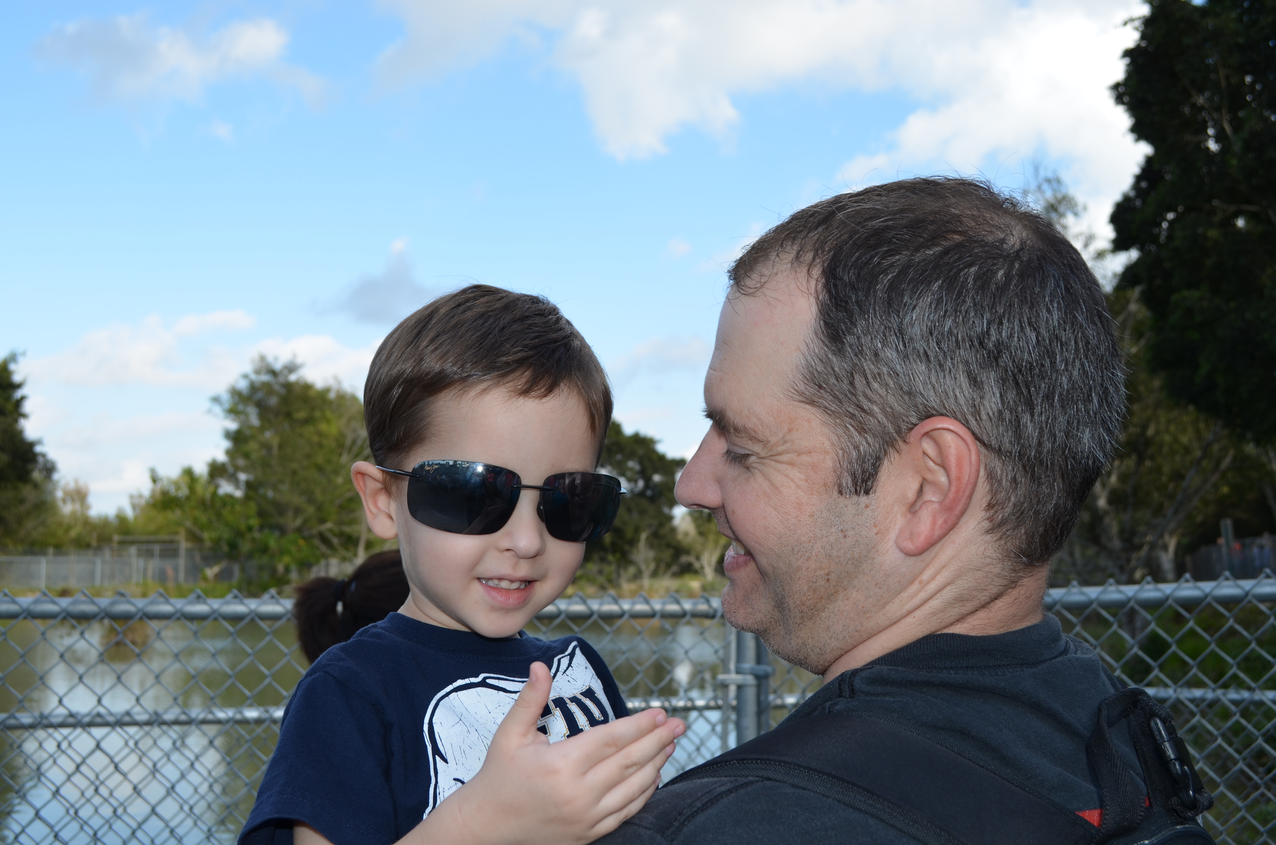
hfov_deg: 53.2
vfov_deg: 36.7
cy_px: 422
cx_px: 638
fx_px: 1273
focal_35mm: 36
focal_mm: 24
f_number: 6.3
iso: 100
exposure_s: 1/200
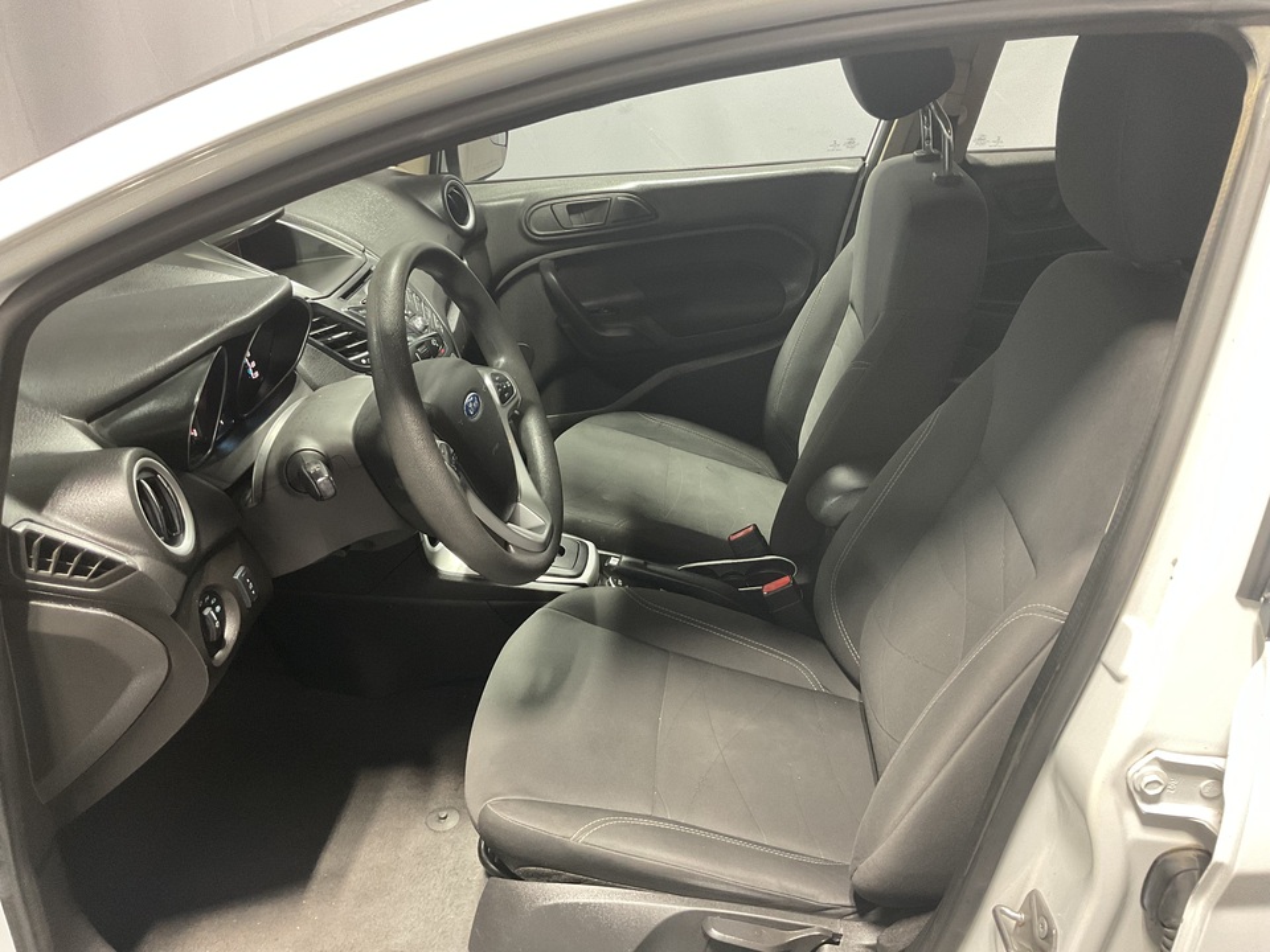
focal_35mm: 29
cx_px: 635
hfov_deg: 61.7
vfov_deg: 48.2
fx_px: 1064
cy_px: 476
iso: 160
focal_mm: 3
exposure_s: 1/60
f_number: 1.8
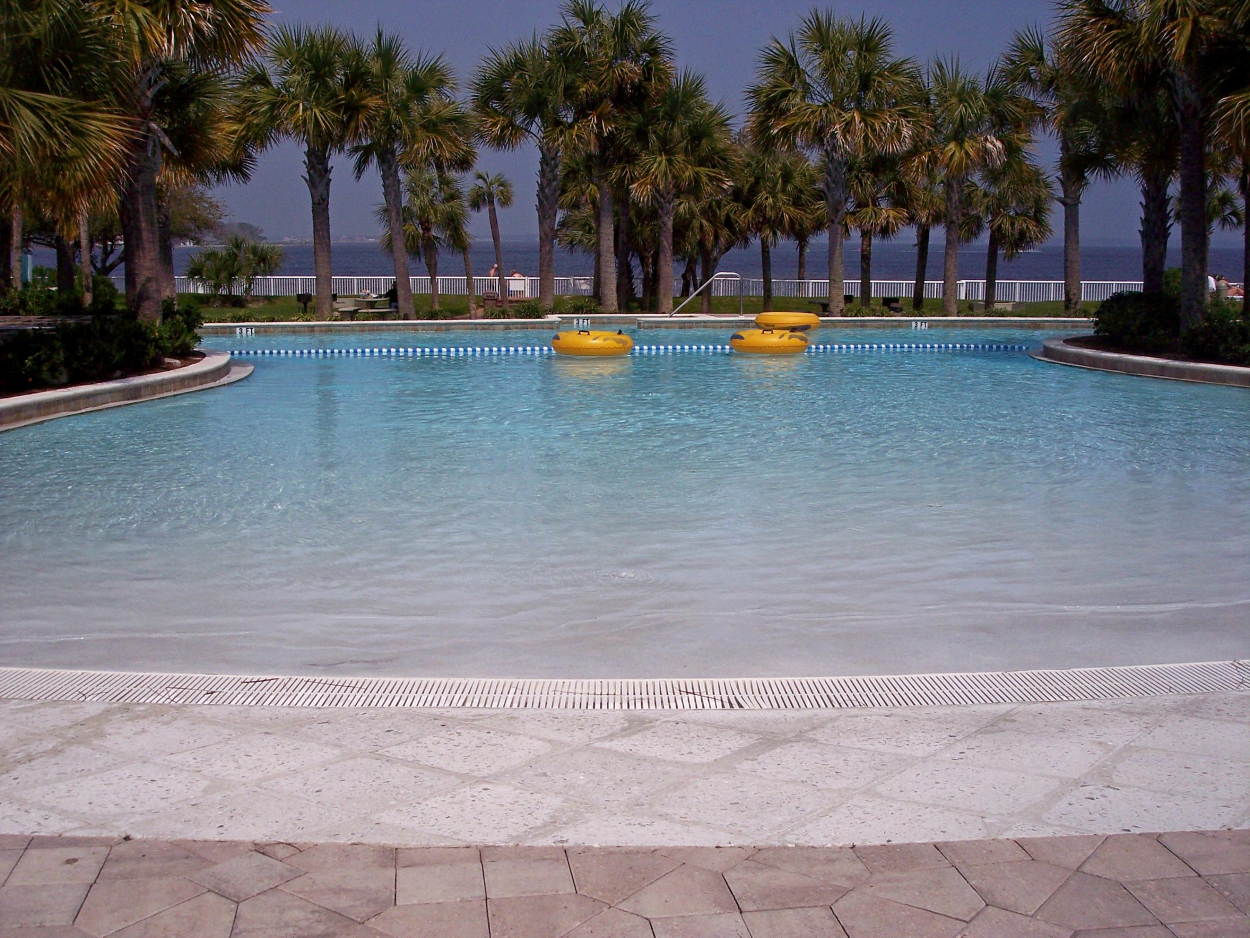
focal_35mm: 39
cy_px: 469
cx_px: 625
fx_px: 1408
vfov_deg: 36.8
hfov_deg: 47.9
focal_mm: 8
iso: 100
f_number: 5.6
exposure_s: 1/1500
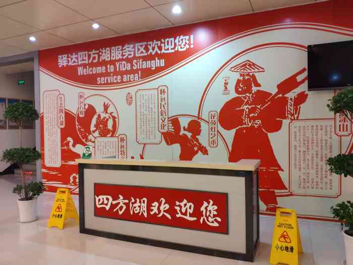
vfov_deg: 63.4
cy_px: 132
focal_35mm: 21
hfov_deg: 79.0
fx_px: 214
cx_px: 176
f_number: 1.8
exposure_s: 1/33
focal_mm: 4.22
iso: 673
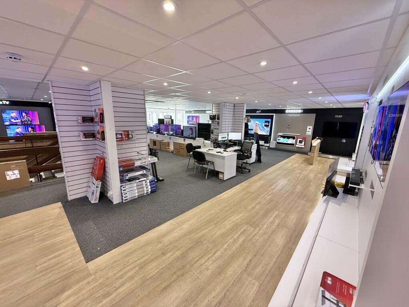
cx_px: 204
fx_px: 165
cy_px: 154
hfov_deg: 102.1
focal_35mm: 14
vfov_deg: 85.7
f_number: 2.2
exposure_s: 1/100
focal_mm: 2.22
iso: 250
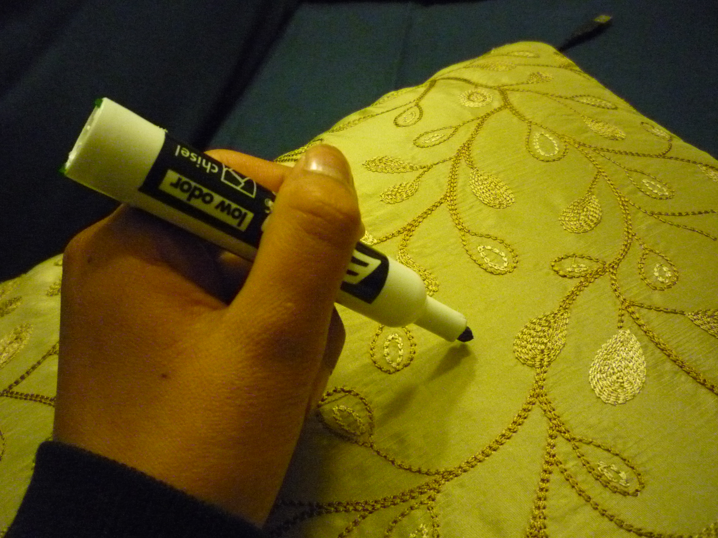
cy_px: 269
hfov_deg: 56.8
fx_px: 664
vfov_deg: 44.2
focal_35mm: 32
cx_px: 359
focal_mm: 5.2
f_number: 3.3
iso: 800
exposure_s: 1/25
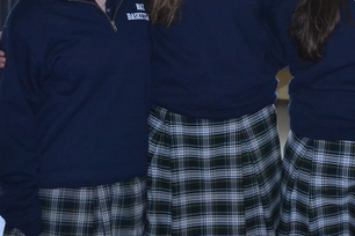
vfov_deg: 11.4
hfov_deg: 16.9
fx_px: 1183
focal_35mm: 120
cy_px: 31
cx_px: 299
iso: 2500
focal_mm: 34
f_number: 5
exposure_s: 1/60
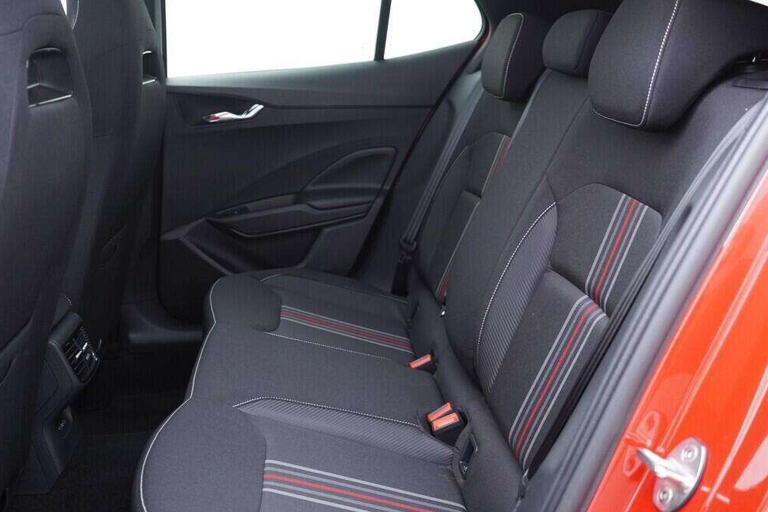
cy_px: 250
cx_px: 386
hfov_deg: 51.9
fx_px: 789
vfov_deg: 35.9
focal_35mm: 37
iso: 500
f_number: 2.8
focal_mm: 24
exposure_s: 1/40
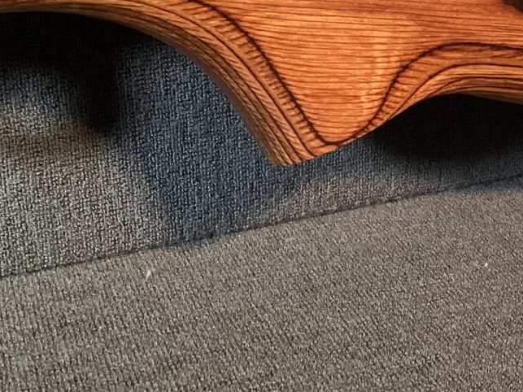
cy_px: 35
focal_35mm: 73
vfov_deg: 19.8
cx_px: 408
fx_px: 1103
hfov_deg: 26.3
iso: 320
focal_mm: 3.3
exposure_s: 1/40
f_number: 2.4
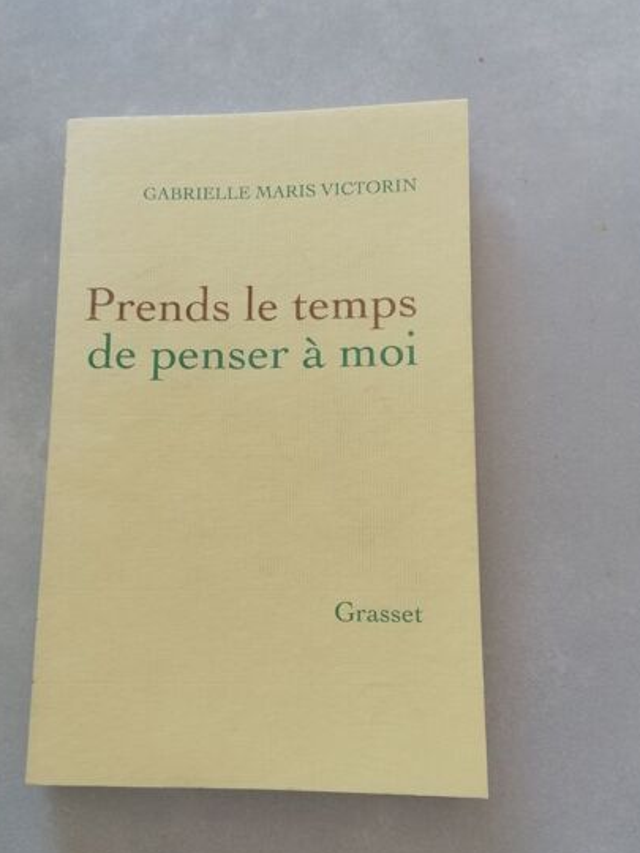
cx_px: 310
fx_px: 789
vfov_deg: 56.7
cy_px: 471
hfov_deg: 44.2
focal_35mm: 32
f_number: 1.8
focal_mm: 4.75
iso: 64
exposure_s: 1/100
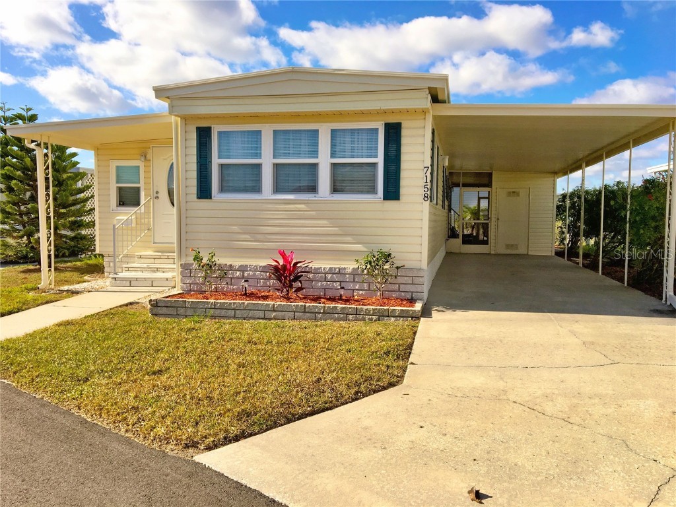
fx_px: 566
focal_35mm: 29
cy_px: 254
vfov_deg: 48.2
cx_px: 338
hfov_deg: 61.7
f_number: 2.2
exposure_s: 1/1832
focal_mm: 4.15
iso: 25
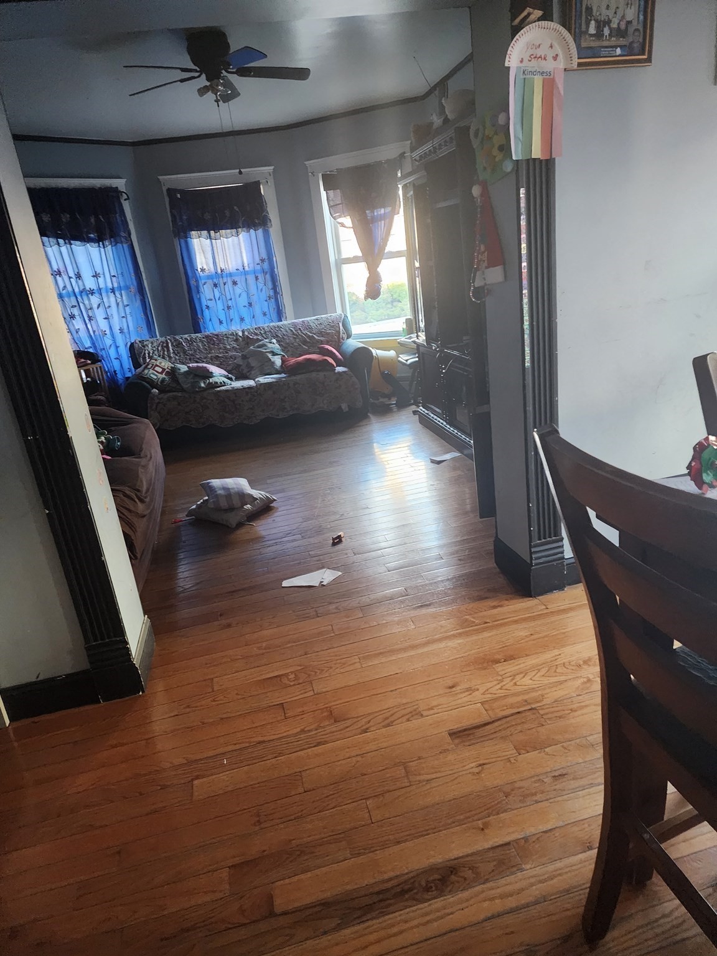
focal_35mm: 23
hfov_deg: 58.9
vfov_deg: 73.9
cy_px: 478
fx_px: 635
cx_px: 358
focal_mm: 6.4
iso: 1000
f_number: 1.8
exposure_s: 1/120
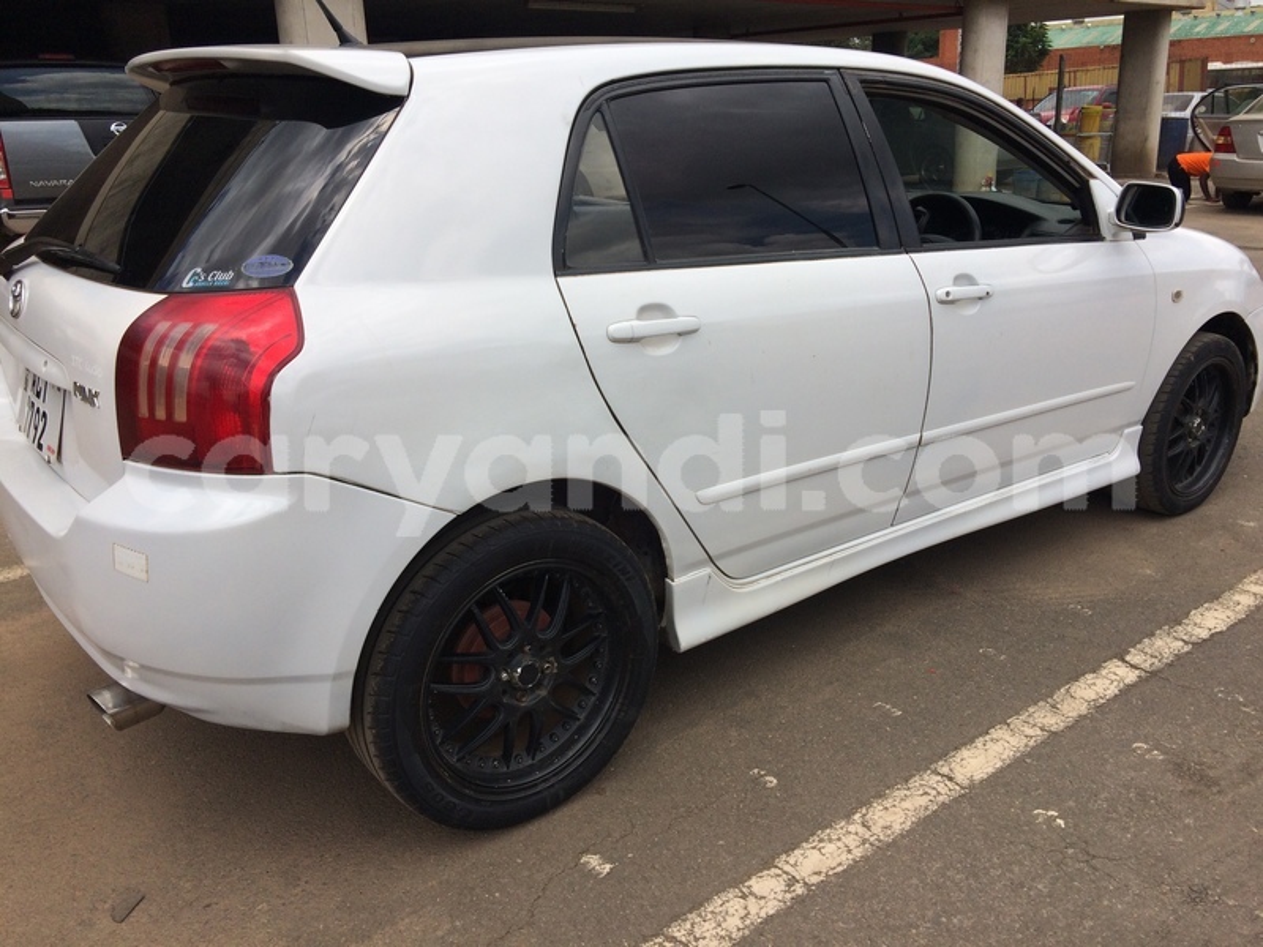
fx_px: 1058
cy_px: 474
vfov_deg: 48.2
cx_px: 632
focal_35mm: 29
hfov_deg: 61.7
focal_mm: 4.15
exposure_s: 1/2160
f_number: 2.2
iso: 32
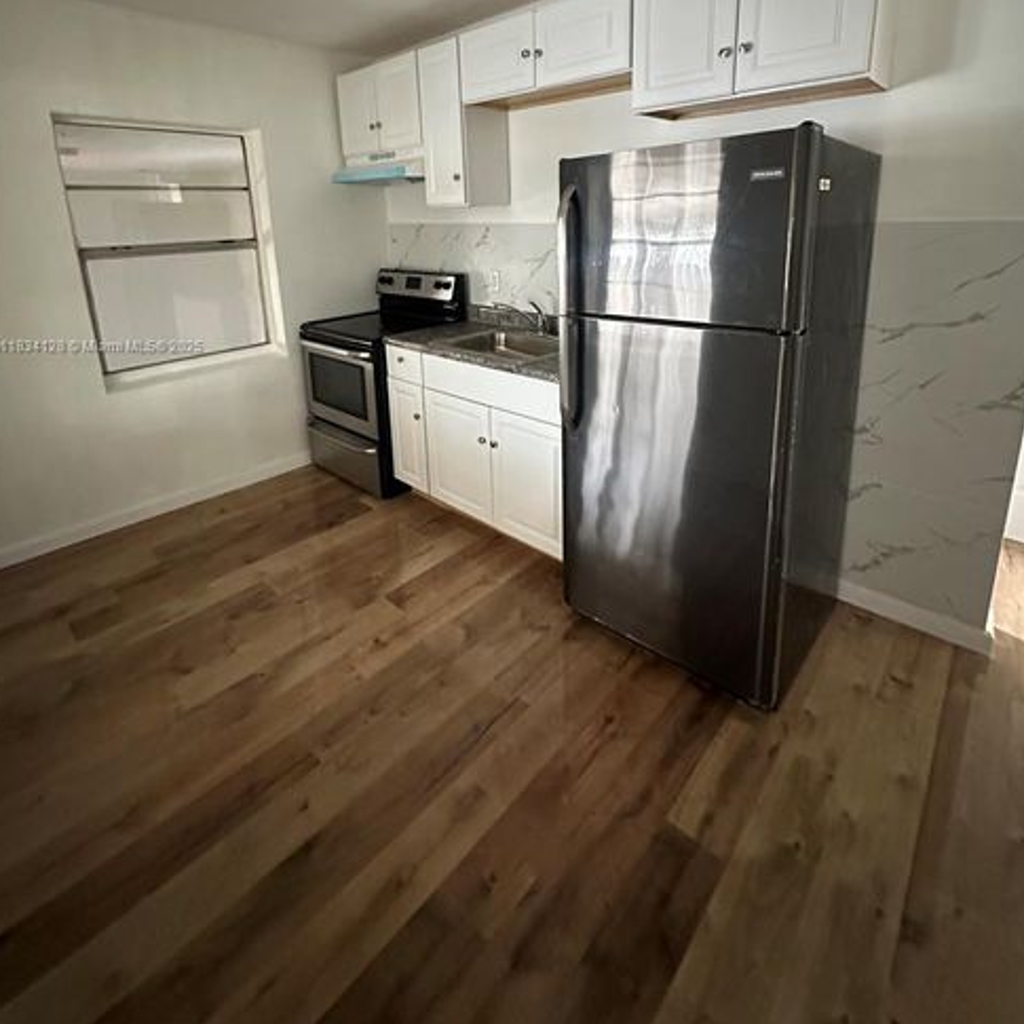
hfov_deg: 84.0
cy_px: 347
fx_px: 569
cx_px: 515
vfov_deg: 81.3
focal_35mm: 17
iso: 1250
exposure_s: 1/41
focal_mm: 2.22
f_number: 2.2
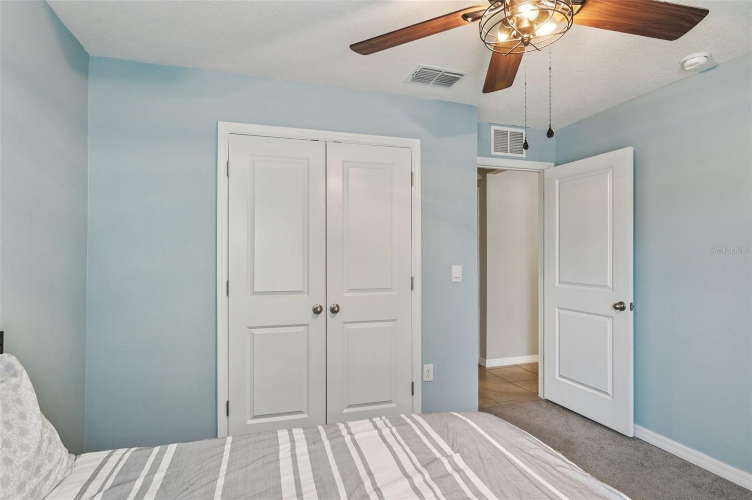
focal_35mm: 18
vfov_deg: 65.8
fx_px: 386
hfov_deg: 88.5
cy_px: 250
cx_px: 376
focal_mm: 18.5
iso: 400
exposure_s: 1/15
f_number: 8
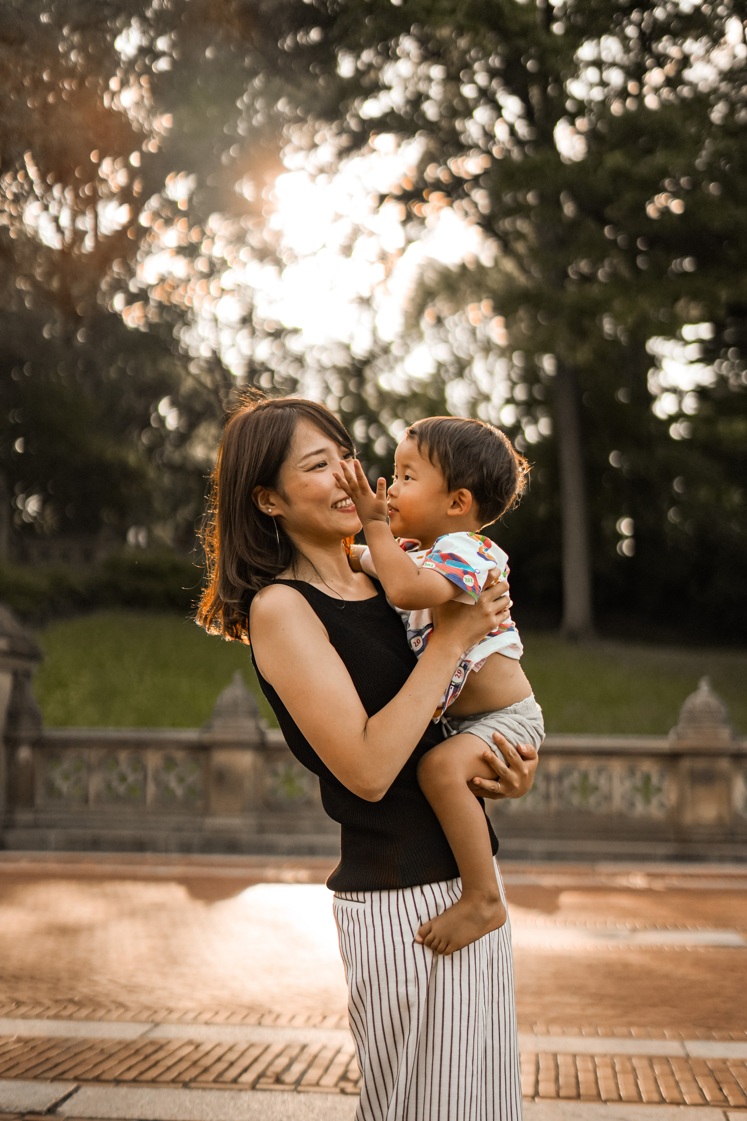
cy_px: 560
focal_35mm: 50
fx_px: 1556
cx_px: 374
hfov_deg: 27.0
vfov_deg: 39.6
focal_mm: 50
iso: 1000
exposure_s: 1/8000
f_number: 1.8
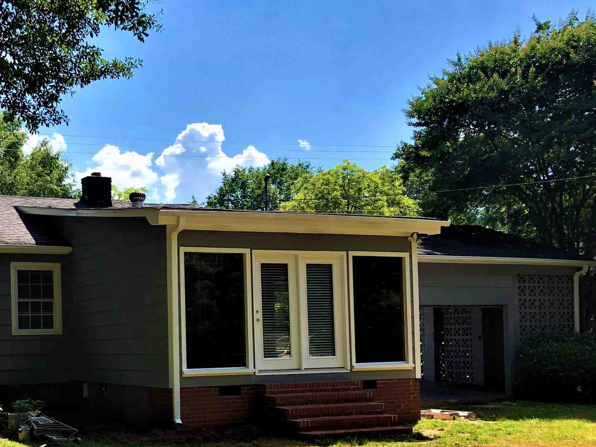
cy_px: 310
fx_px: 895
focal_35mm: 52
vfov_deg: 27.8
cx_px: 137
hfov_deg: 35.8
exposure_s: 1/1372
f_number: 1.8
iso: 20
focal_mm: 3.99
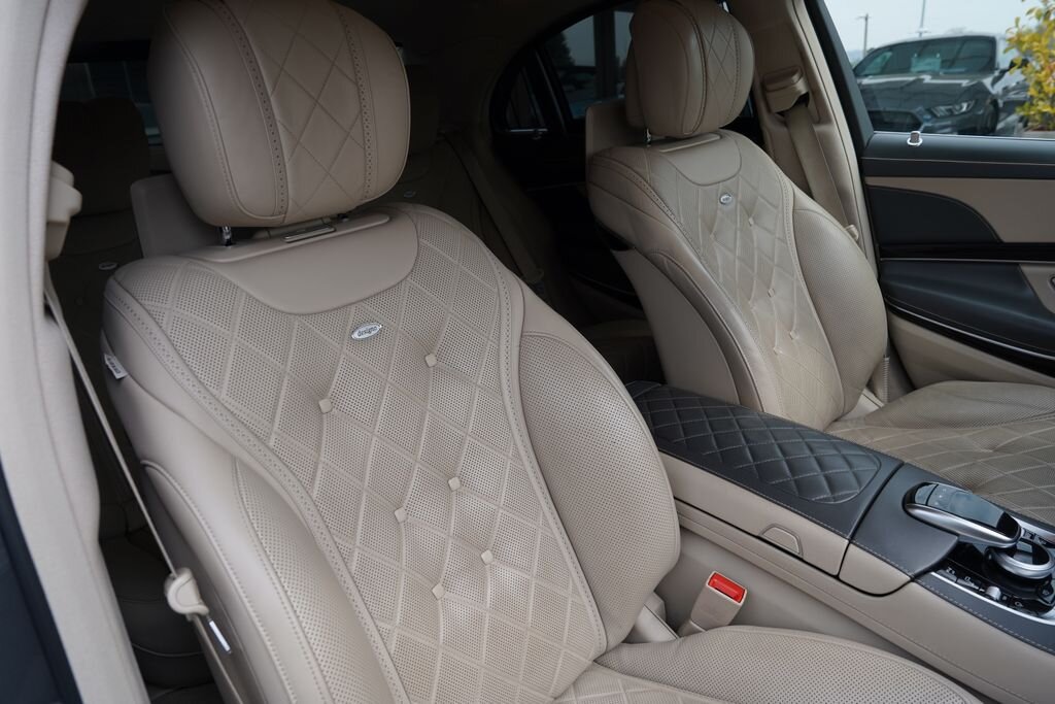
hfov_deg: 73.7
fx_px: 703
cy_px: 352
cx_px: 528
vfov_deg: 53.1
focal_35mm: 24
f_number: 6.3
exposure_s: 1/160
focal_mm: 24
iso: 100
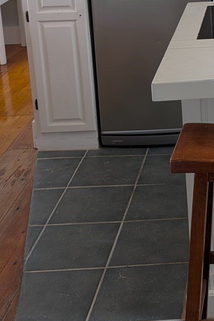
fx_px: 624
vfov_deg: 26.8
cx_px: 310
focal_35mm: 70
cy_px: -21
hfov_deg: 17.7
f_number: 1.68
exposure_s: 1/30
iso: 21
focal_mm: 6.9
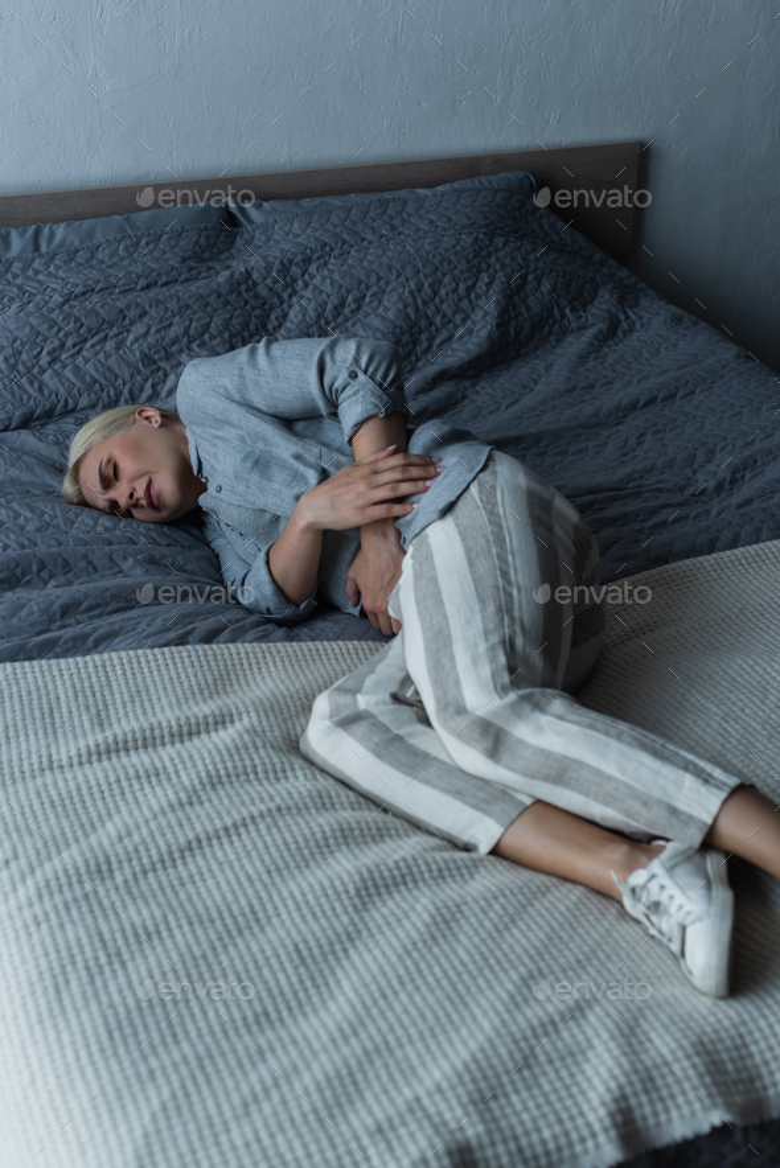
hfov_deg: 27.0
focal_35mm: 50
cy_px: 584
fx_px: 1624
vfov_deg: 39.6
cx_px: 390
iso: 160
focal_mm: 50
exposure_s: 1/160
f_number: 3.5
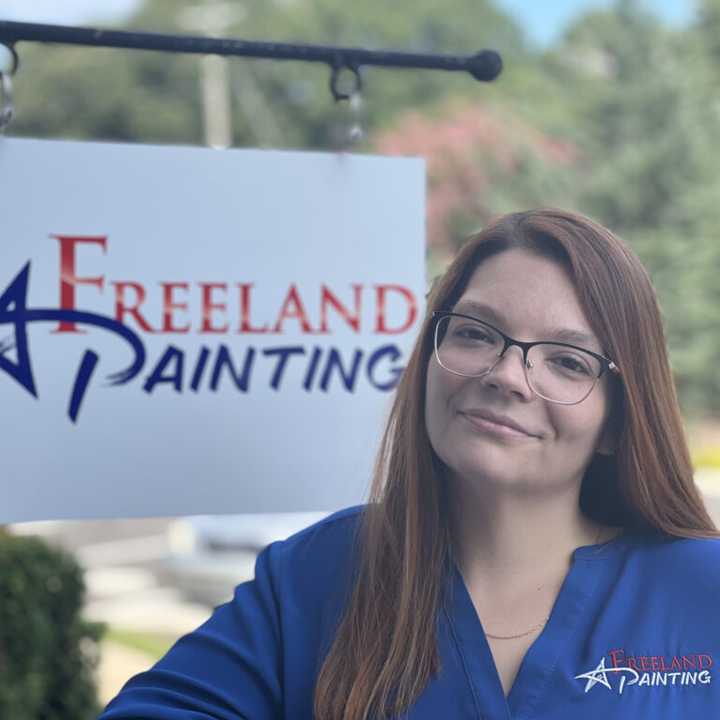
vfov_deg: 19.1
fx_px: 2141
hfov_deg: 19.1
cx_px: 322
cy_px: 360
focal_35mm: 91
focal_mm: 9
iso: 32
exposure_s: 1/229
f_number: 2.8
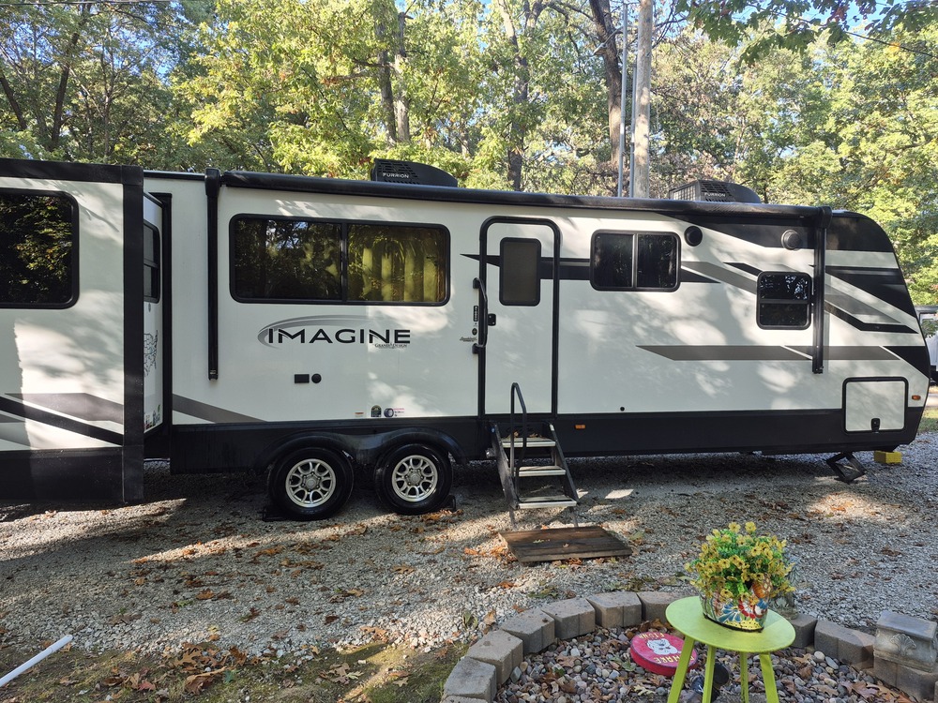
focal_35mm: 23
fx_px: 623
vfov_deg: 58.9
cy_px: 352
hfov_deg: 73.9
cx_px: 469
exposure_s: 1/180
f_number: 1.8
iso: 50
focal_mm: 5.4
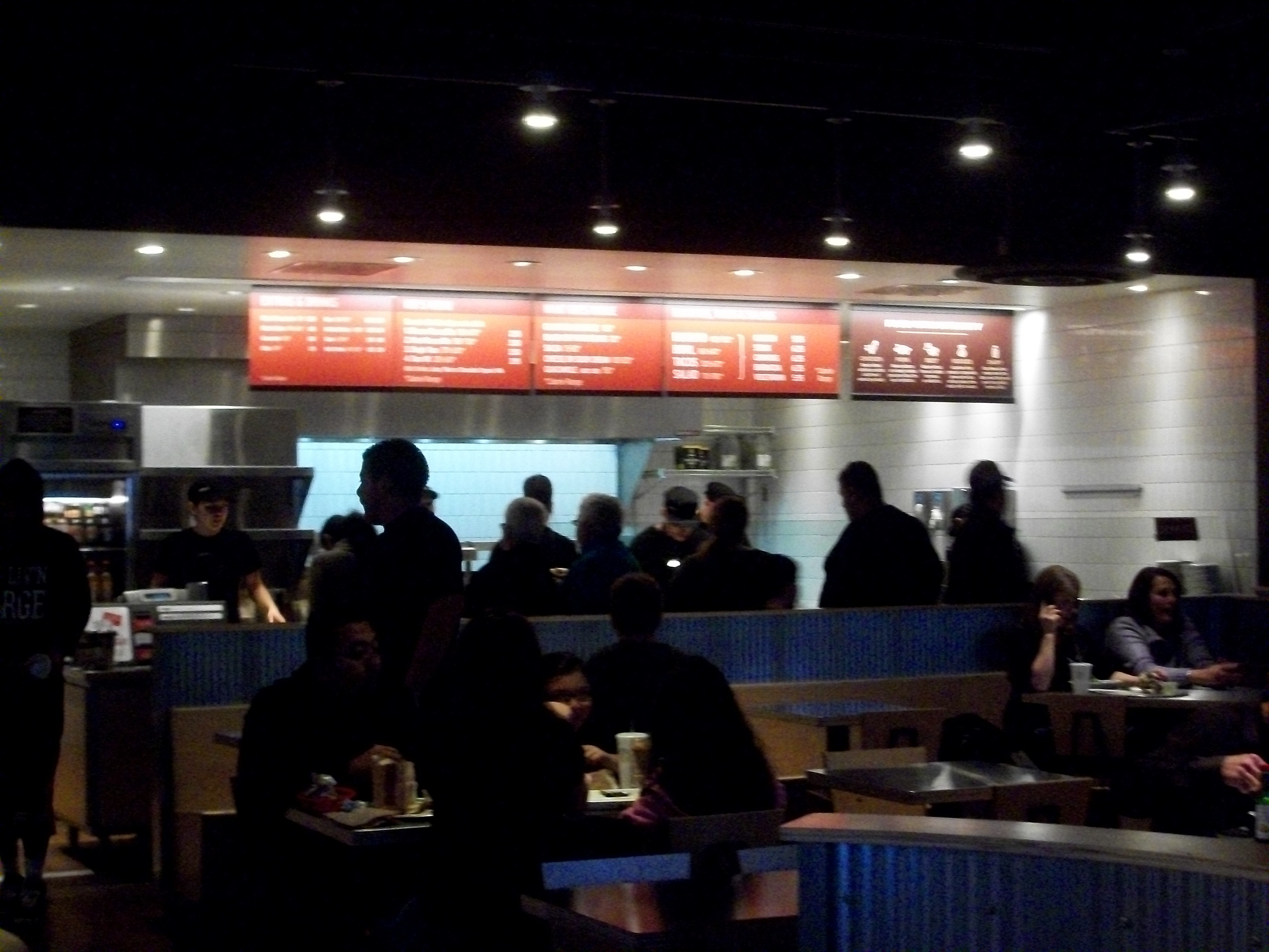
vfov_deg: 21.6
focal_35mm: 68
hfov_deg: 28.6
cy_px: 476
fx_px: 2493
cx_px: 634
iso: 800
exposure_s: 1/30
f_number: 4.5
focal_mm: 12.1
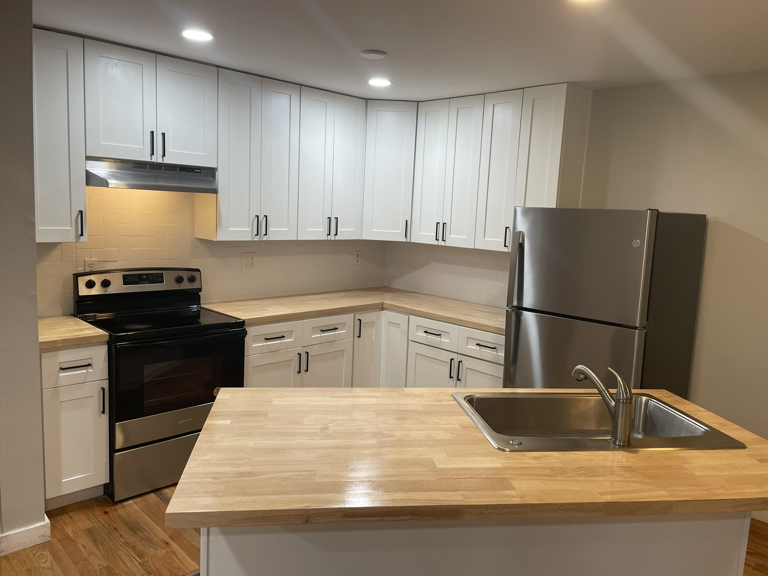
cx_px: 384
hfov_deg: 67.3
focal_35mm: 26
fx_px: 577
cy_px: 288
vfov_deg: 53.1
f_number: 1.6
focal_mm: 4.2
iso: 64
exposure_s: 1/60
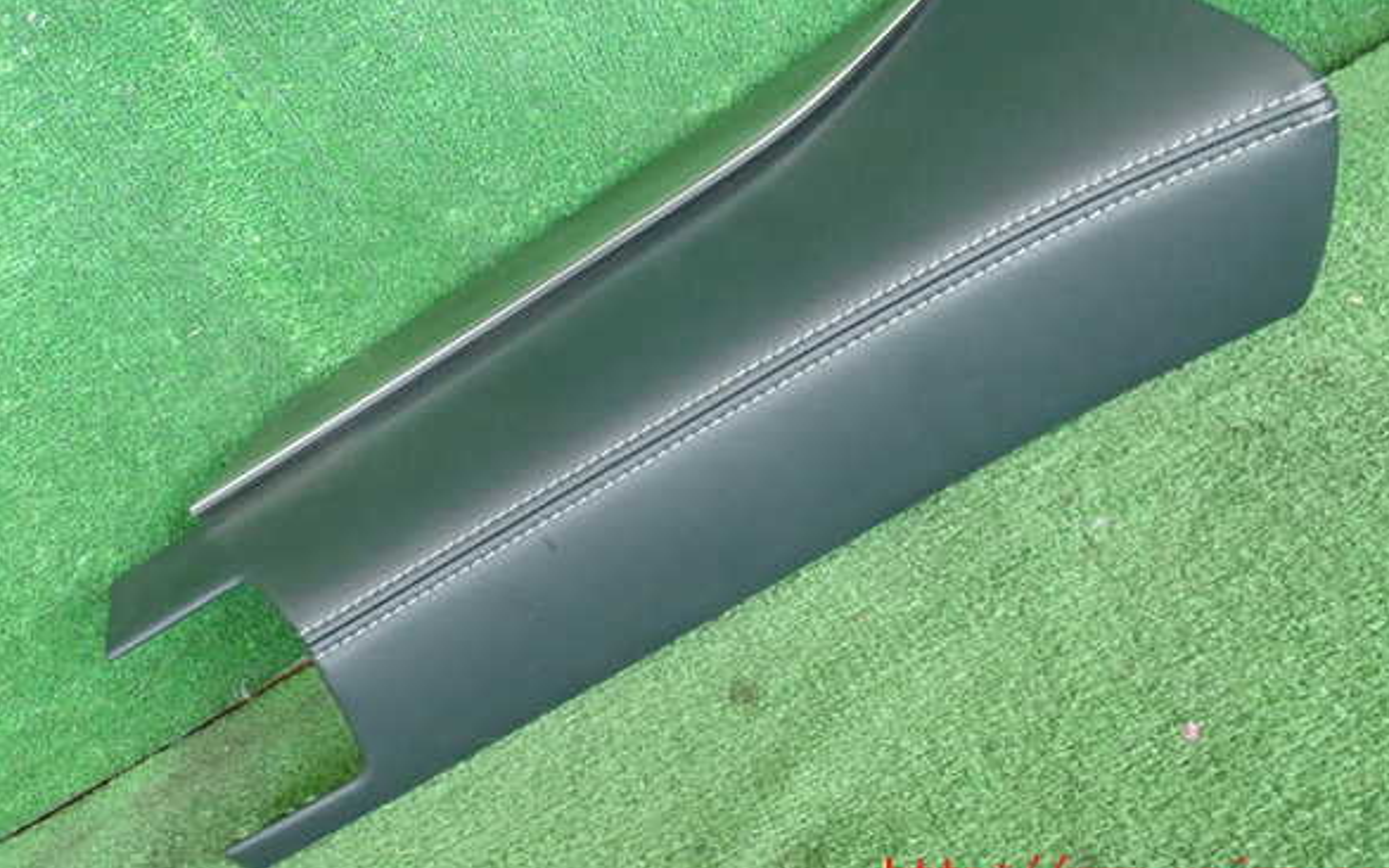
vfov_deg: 33.5
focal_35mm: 38
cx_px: 709
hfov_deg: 51.5
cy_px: 377
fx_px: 1438
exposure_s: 1/8
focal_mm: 6.42
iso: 1000
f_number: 10
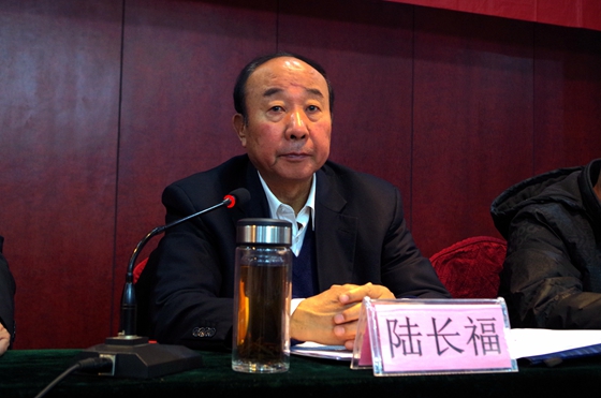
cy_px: 199
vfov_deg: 25.9
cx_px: 300
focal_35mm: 52
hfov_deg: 38.3
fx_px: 866
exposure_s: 1/10
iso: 800
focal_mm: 35
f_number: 5.6
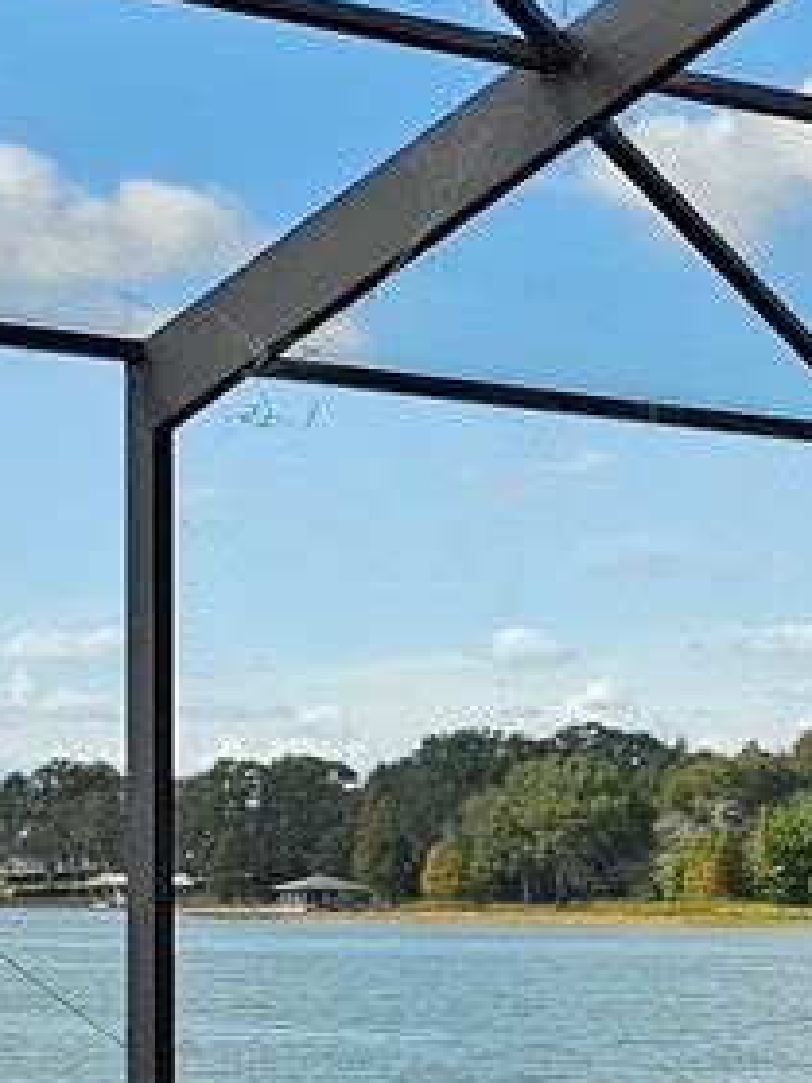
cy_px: 1048
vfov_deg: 14.7
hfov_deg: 9.7
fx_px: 4132
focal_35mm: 132
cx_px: 2079
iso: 10
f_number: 1.7
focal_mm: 6.3
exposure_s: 1/259
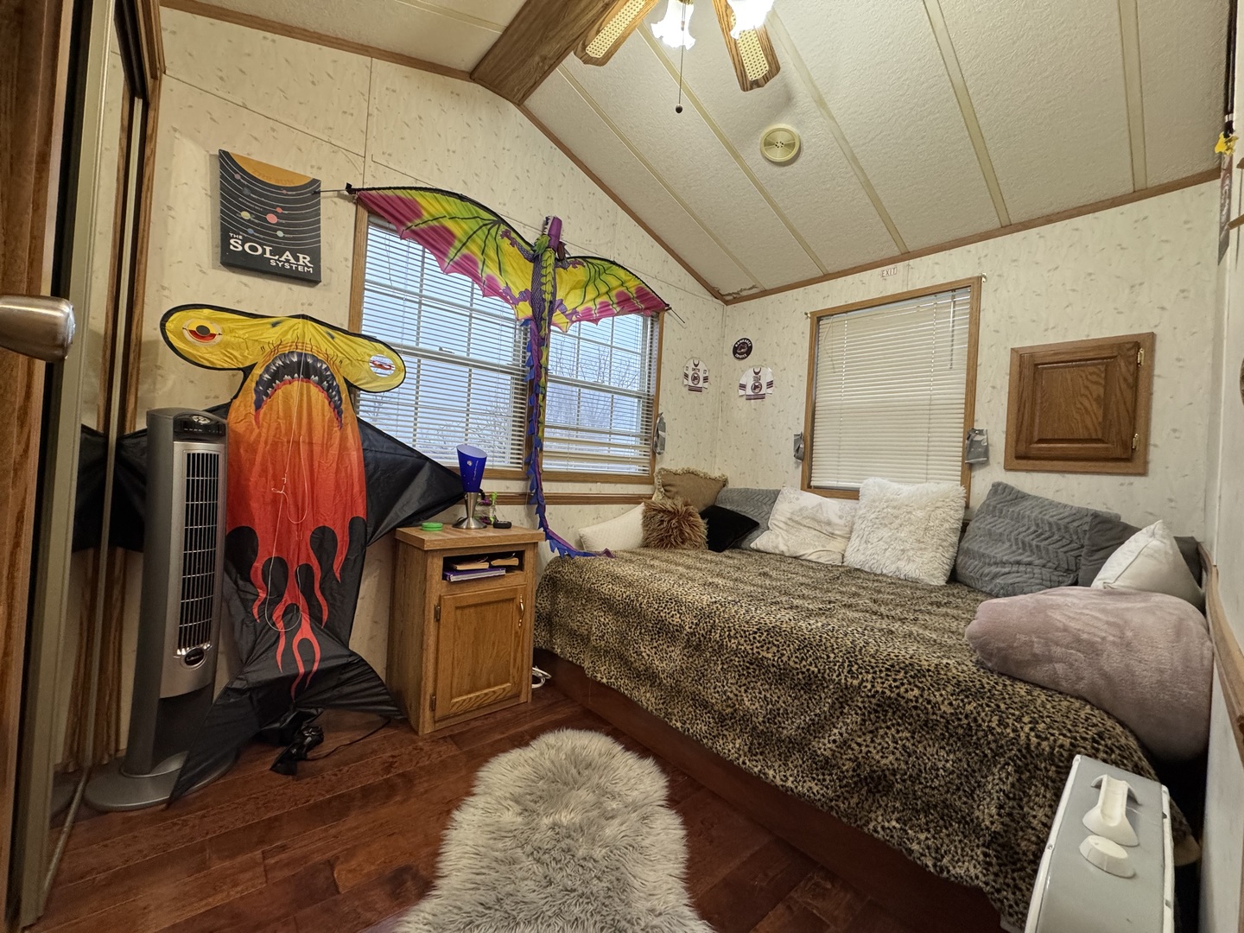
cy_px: 466
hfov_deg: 102.1
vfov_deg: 85.7
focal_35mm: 14
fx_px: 503
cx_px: 622
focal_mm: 2.22
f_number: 2.2
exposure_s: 1/120
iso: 320
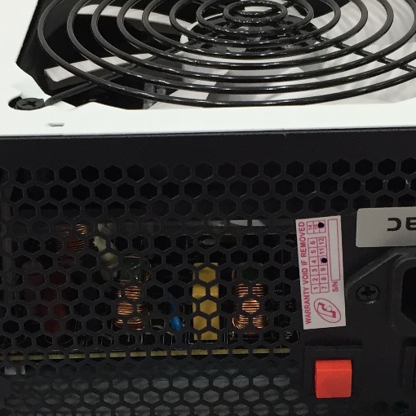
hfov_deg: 21.1
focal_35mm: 82
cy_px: 317
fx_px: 1115
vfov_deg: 20.9
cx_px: 206
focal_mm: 4.15
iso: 80
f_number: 2.2
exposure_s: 1/33
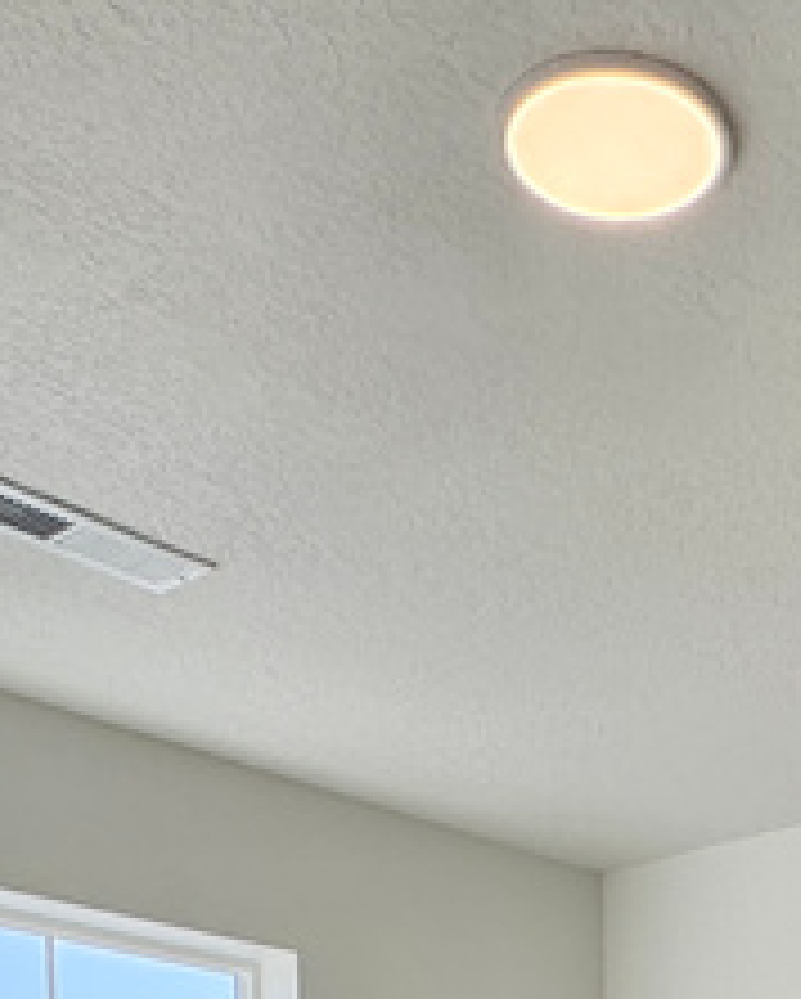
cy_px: 1647
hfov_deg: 23.5
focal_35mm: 63
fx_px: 1864
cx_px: 752
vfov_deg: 22.3
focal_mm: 2.22
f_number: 2.2
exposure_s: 1/314
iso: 40
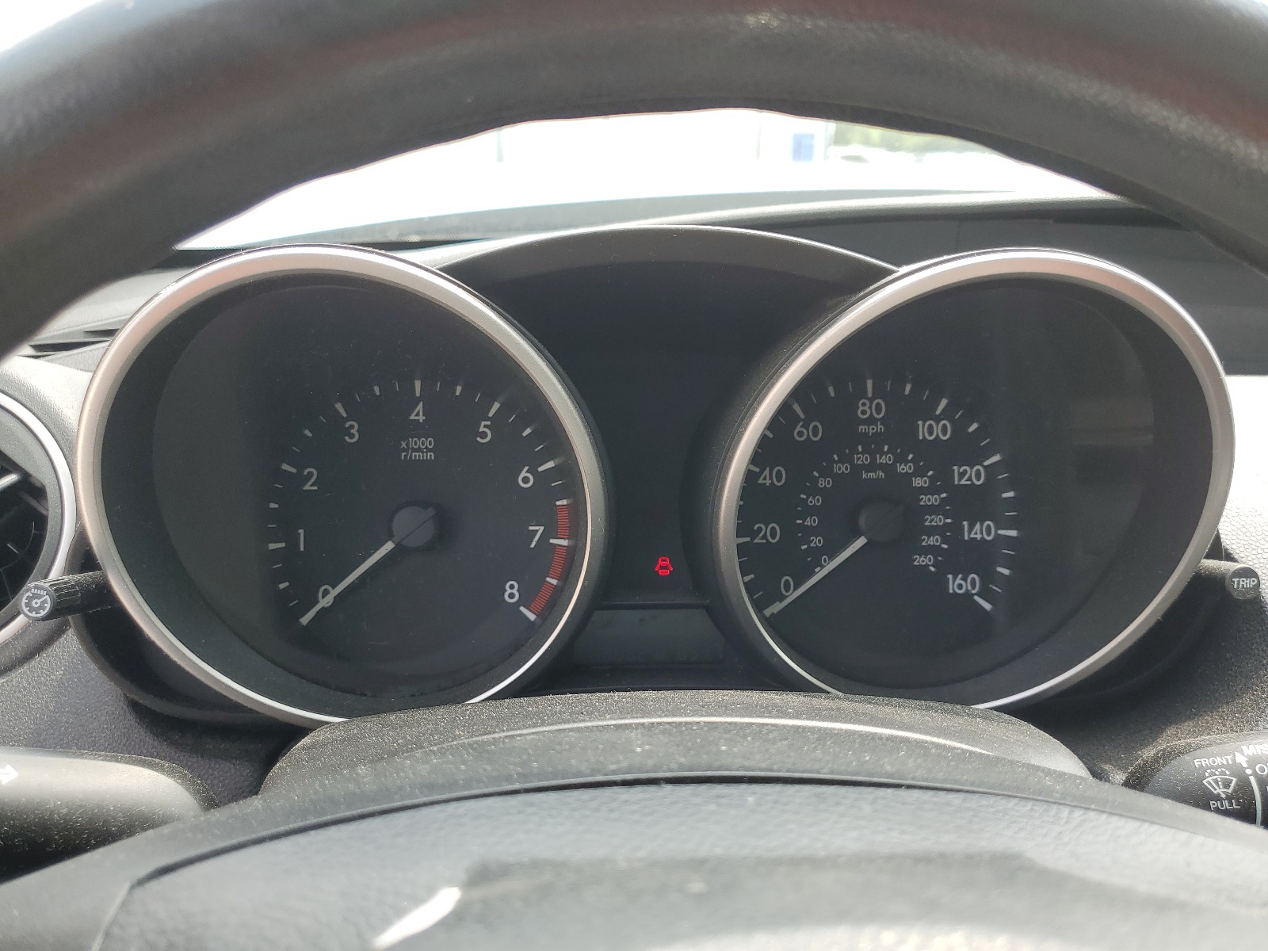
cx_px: 634
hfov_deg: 67.3
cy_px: 476
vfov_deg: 53.1
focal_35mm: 26
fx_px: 952
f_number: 1.5
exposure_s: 1/345
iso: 50
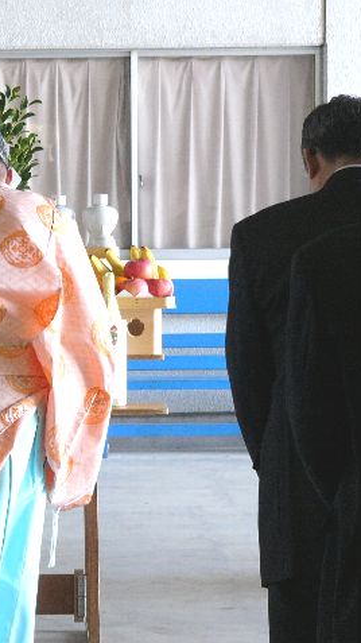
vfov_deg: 11.2
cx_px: 0
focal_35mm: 193
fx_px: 3287
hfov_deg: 6.3
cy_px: 321
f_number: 2.8
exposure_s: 1/60
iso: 150
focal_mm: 21.9
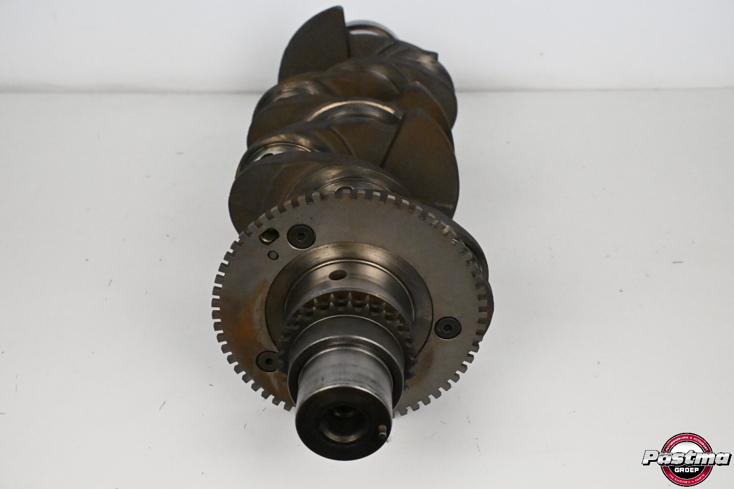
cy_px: 244
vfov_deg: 28.5
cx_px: 367
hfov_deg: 41.7
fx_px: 963
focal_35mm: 47
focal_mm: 31.5
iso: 12800
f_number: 7.1
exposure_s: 1/1600
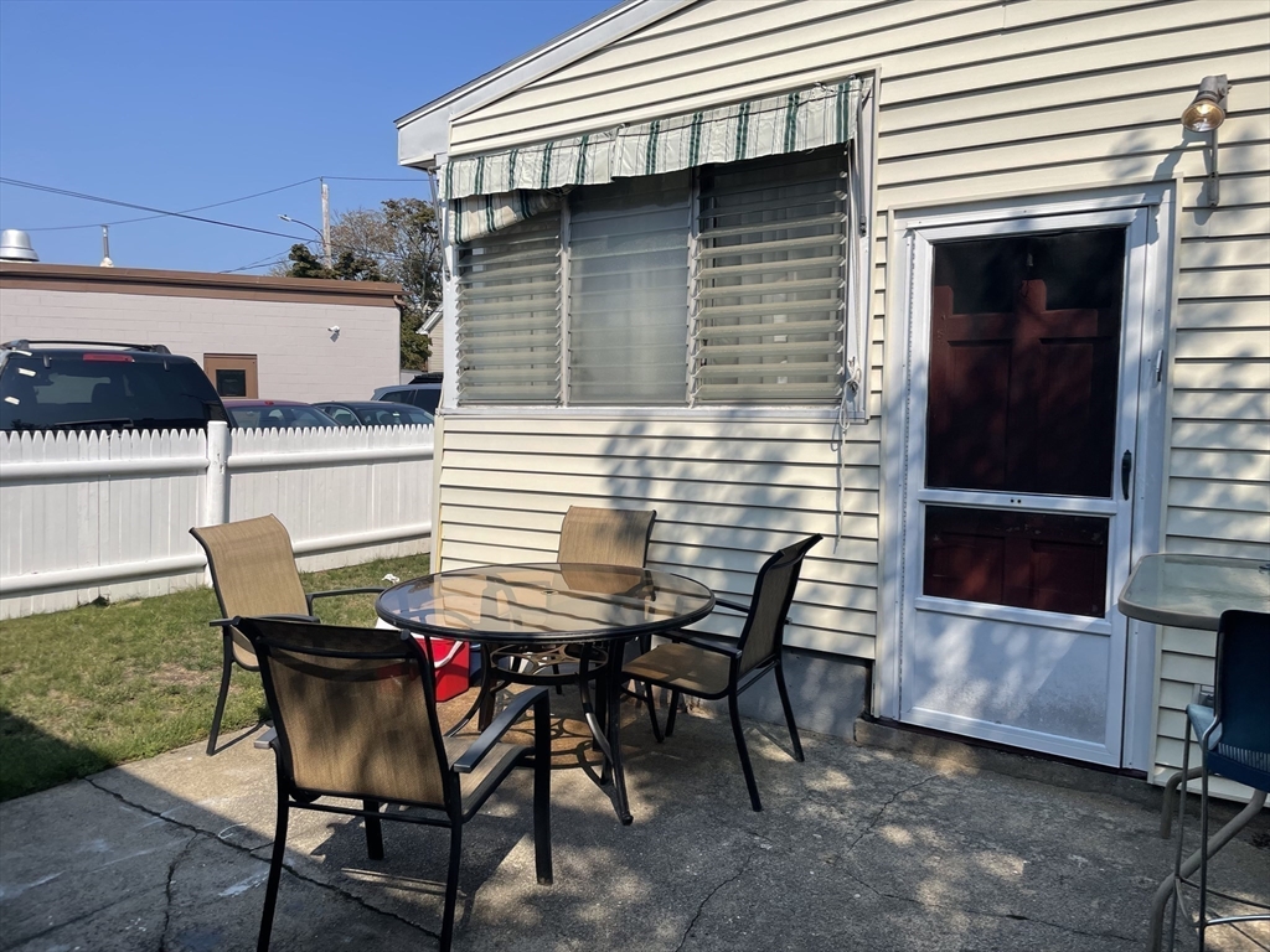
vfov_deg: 53.1
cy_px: 476
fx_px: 954
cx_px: 635
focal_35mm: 26
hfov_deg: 67.3
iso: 32
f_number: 1.6
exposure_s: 1/4831
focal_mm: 4.2
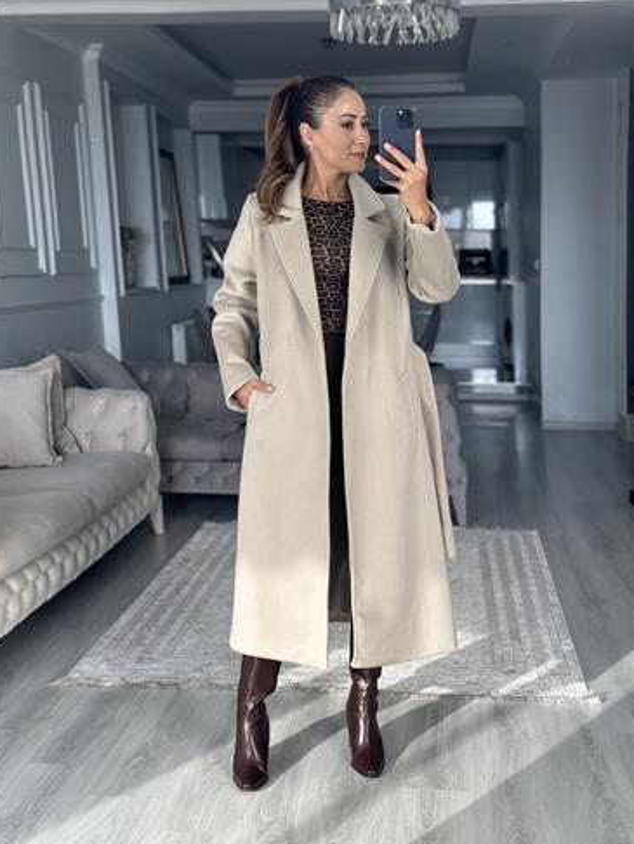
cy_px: 434
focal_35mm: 50
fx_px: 1220
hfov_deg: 29.1
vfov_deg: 38.2
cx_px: 323
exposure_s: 1/172
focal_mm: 6.86
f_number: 1.78
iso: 100
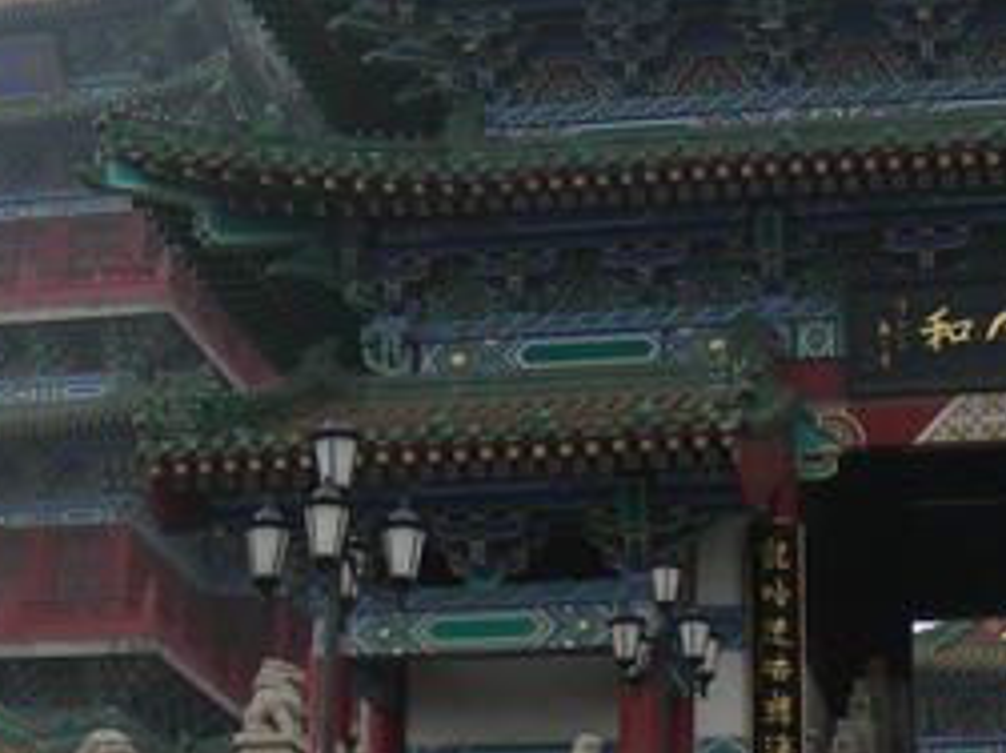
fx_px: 2818
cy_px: 505
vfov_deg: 15.2
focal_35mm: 97
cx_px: 677
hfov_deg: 20.2
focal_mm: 6.3
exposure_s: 1/190
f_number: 4
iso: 50
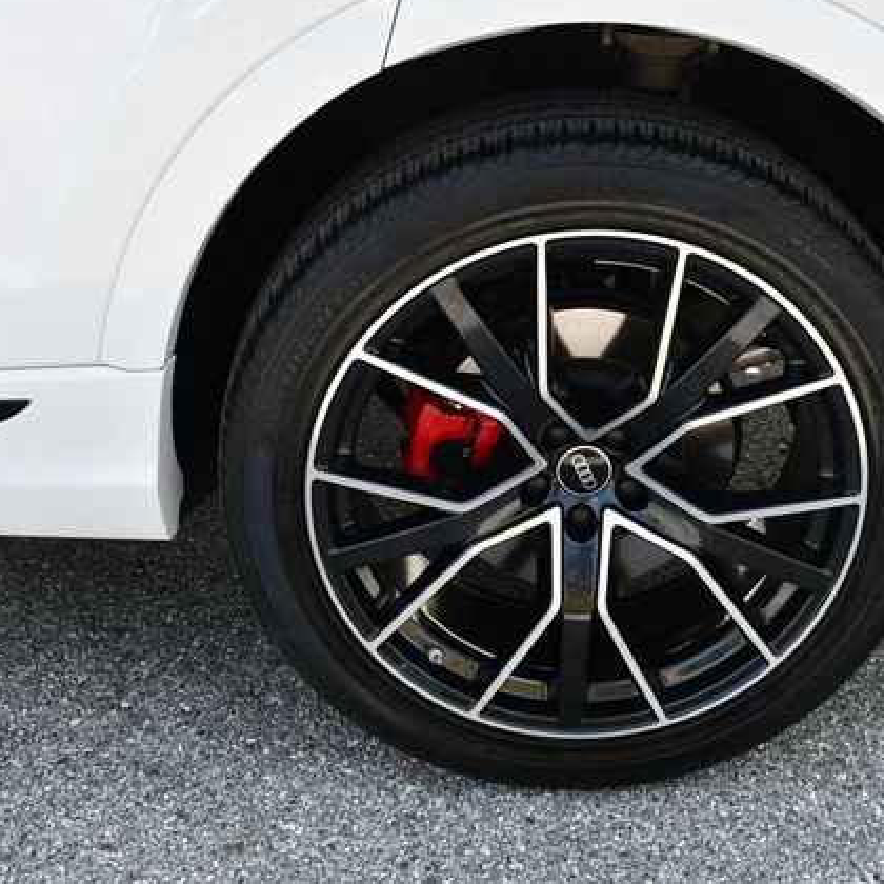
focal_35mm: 57
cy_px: 436
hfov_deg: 29.9
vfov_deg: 30.0
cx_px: 564
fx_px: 1647
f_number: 5.6
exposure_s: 1/250
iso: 220
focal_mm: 22
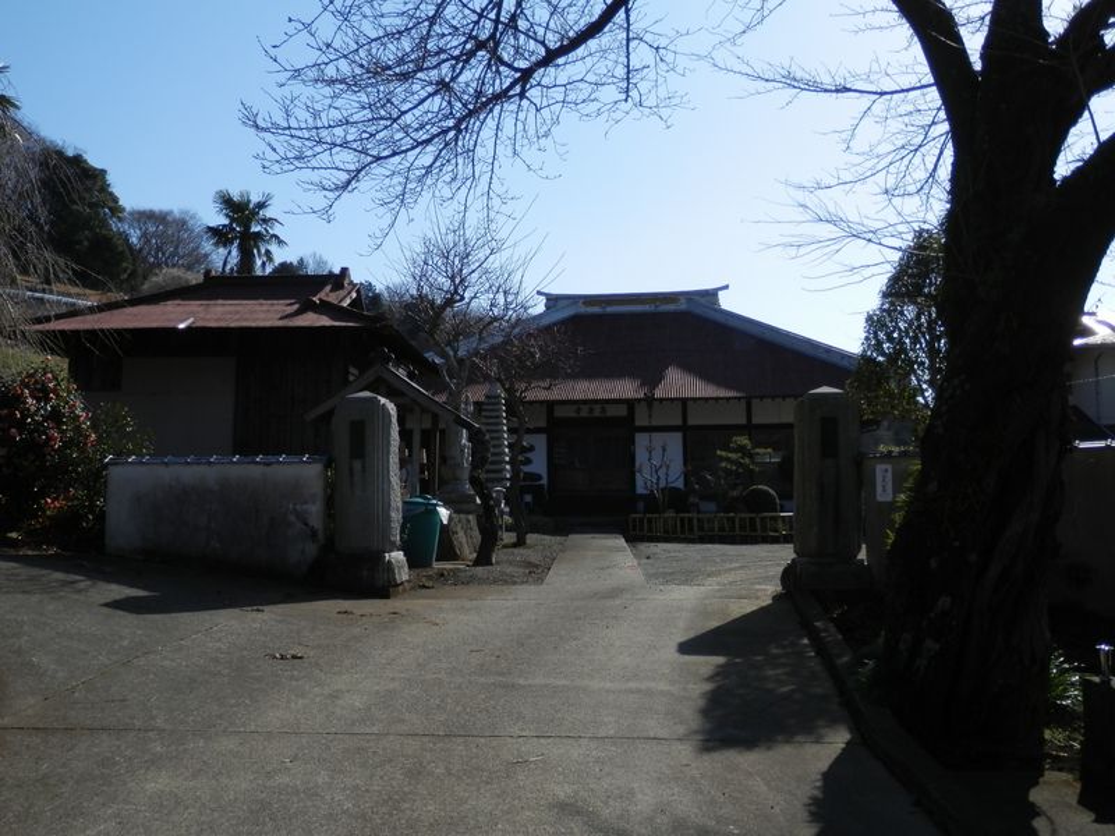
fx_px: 1063
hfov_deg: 55.4
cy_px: 418
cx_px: 558
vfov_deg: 42.9
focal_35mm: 33
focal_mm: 6
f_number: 9.7
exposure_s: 1/160
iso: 80
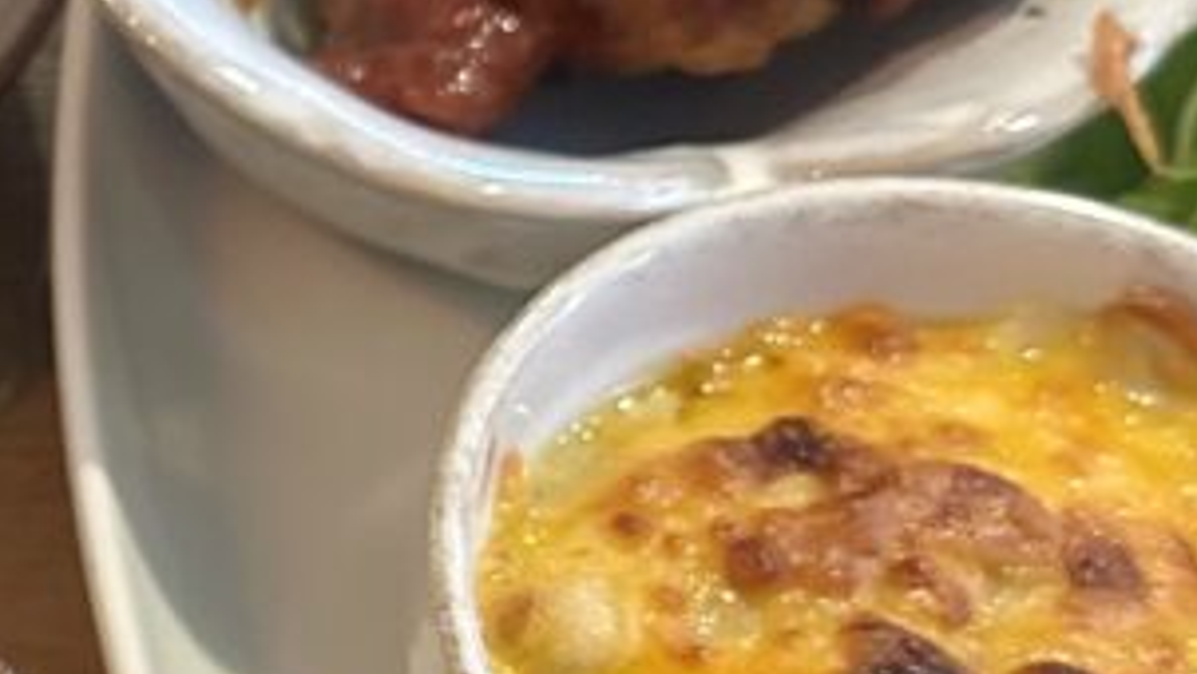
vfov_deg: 10.9
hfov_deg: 18.1
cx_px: -333
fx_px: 3524
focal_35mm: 111
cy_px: 476
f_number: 1.78
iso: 500
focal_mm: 6.86
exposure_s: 1/60
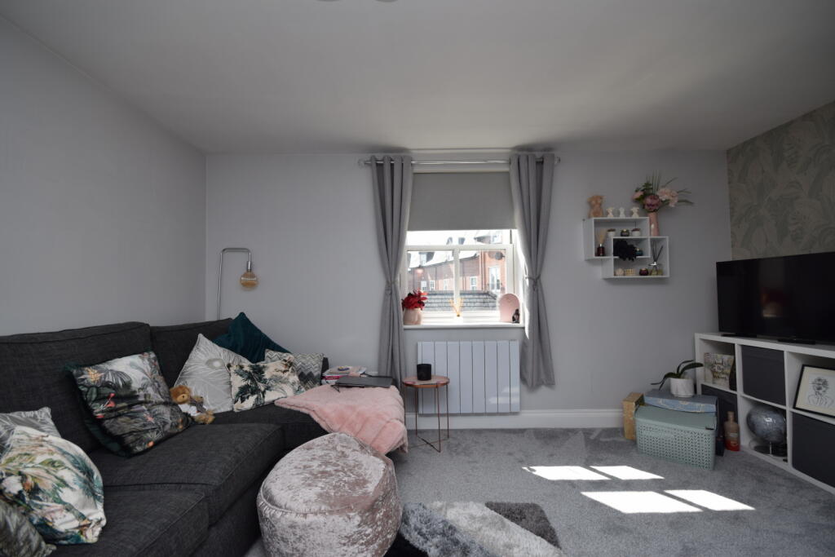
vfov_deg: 77.3
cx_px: 418
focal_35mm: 15
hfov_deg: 100.4
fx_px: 348
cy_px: 278
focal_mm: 10
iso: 400
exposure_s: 1/200
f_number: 7.1
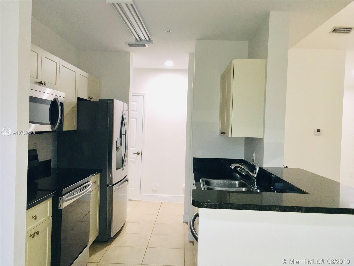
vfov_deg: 48.2
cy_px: 133
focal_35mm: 29
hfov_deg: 61.7
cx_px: 177
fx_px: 297
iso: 125
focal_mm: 4.15
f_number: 2.2
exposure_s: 1/30
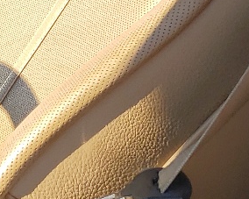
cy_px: 124
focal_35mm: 143
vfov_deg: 10.8
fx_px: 1053
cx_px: -362
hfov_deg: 11.1
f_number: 1.5
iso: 50
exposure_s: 1/769
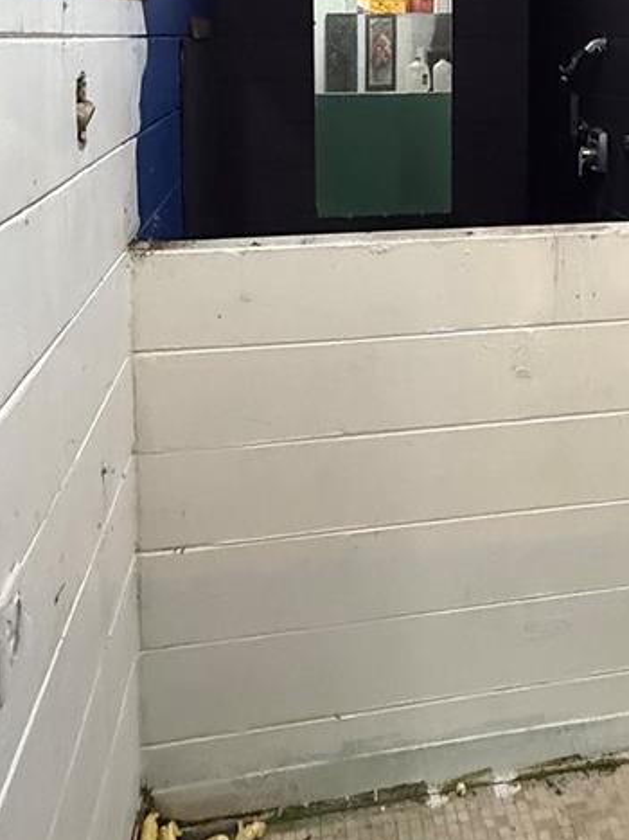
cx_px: 462
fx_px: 873
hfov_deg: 38.7
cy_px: 103
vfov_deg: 46.9
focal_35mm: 36
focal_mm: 2.22
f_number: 2.2
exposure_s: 1/60
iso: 1000
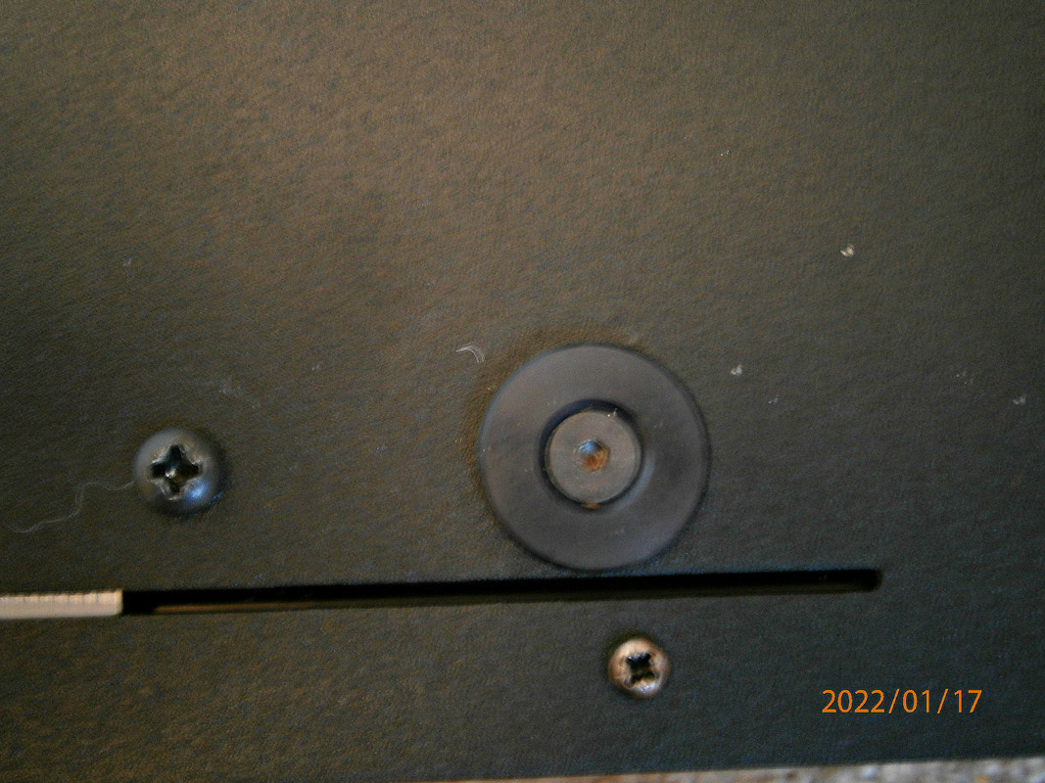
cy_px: 392
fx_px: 1419
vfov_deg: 30.9
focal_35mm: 47
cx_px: 522
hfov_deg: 40.4
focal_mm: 8.3
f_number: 3.4
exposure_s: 1/2
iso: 200
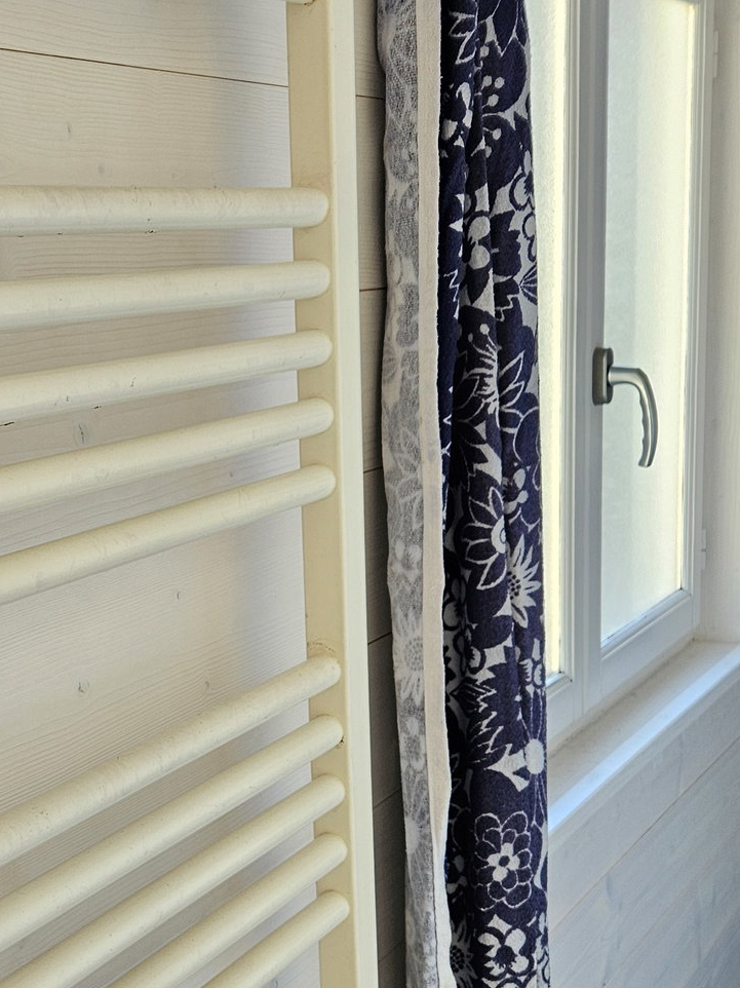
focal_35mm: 51
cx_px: 55
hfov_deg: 27.4
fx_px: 1454
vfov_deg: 37.1
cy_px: 662
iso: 80
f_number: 1.8
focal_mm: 5.4
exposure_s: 1/100
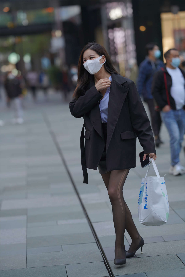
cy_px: 138
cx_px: 92
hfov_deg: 10.2
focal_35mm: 135
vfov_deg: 15.2
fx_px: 1041
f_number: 2.5
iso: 640
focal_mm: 135
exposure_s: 1/400
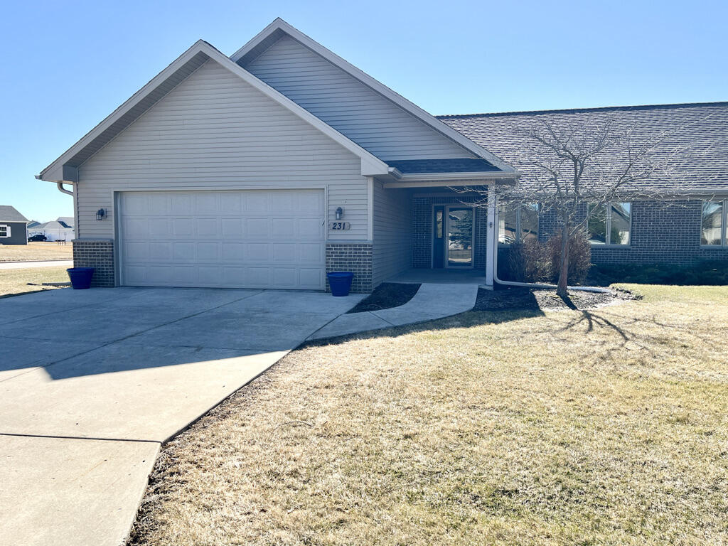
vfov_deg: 53.1
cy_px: 273
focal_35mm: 26
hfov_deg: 67.3
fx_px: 547
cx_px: 364
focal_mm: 5.7
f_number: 1.5
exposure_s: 1/2762
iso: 50
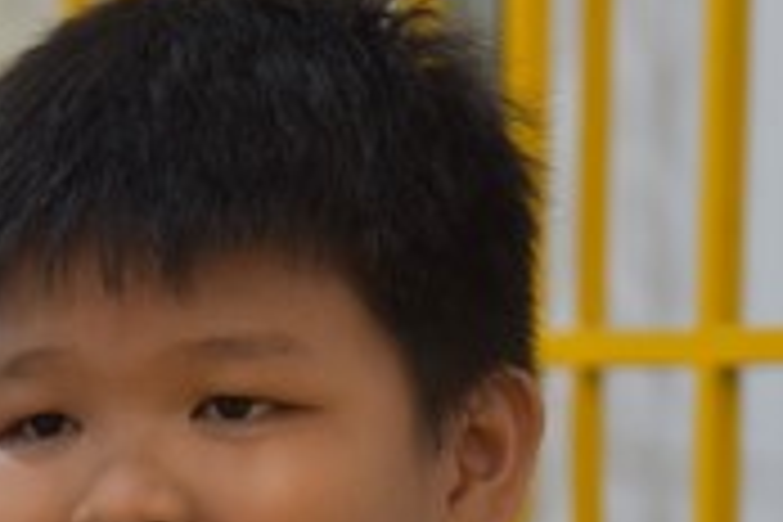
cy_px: 814
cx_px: -14
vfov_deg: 3.5
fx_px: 8547
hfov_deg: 5.2
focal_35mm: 393
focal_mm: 105
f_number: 4
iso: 1000
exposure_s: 1/125
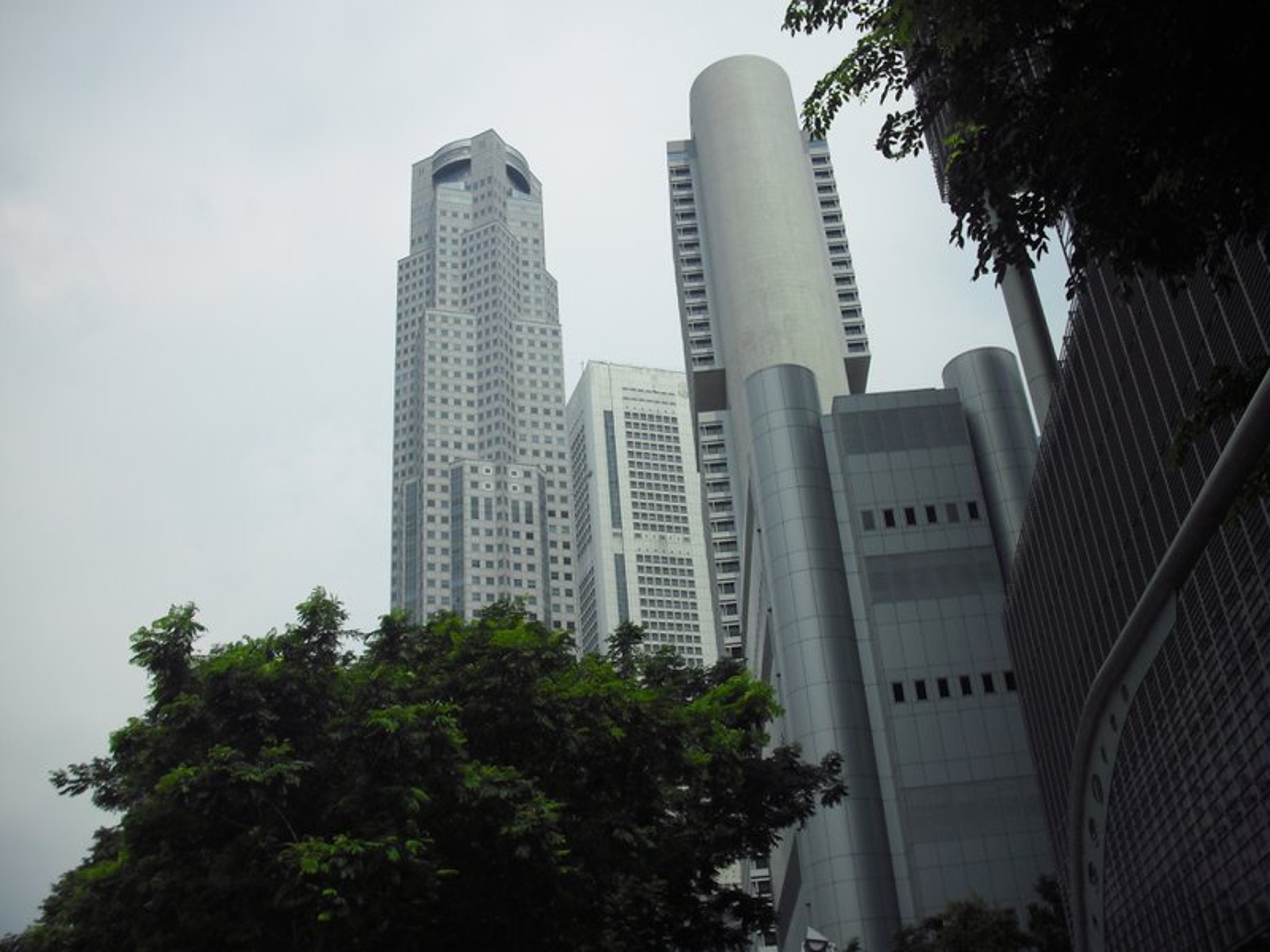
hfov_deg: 49.0
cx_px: 635
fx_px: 1394
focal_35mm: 38
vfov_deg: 37.7
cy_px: 476
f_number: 8
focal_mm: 6.2
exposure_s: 1/640
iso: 100
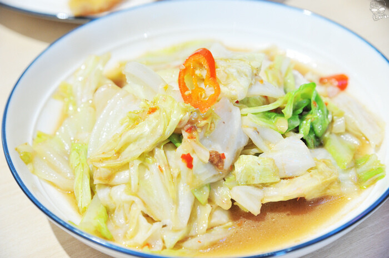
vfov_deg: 16.6
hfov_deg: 24.8
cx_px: 194
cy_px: 129
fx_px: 885
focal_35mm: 82
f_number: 5.6
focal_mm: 82
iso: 1000
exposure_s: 1/80
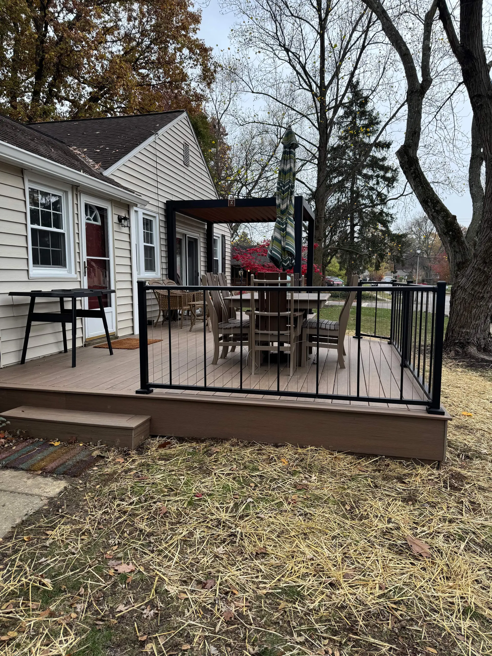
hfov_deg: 56.8
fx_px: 455
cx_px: 246
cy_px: 328
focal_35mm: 24
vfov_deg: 71.6
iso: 80
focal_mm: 6.76
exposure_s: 1/685
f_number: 1.78
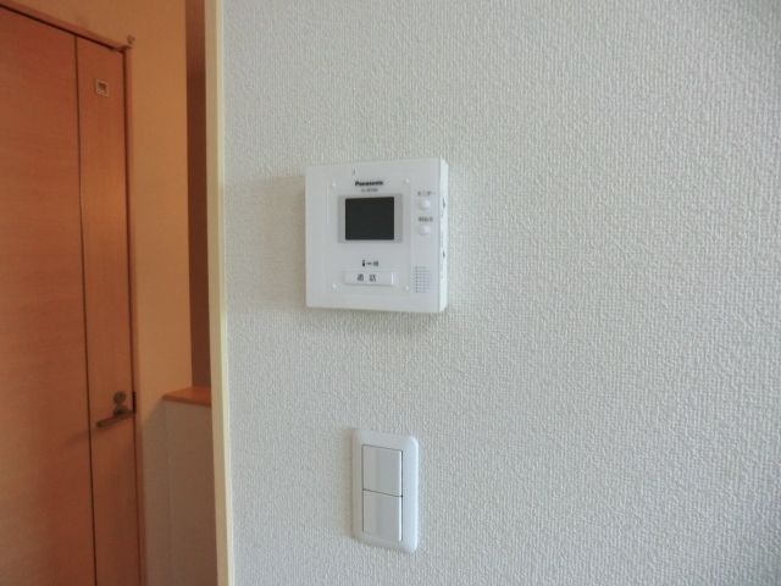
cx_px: 390
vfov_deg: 56.8
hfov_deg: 71.6
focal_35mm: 24
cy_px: 293
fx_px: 541
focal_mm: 4.3
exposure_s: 1/60
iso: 320
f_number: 3.2
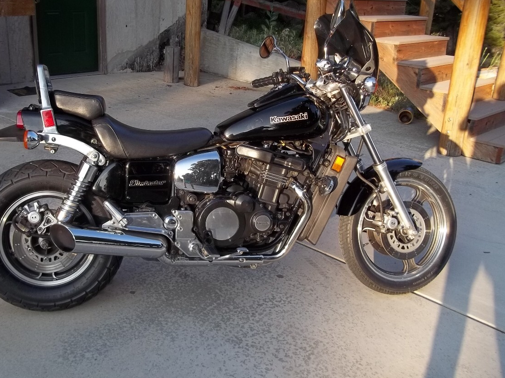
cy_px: 180
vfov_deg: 38.7
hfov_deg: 50.0
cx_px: 214
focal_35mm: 37
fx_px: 540
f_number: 2.9
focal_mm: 5.7
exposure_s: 1/250
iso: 64
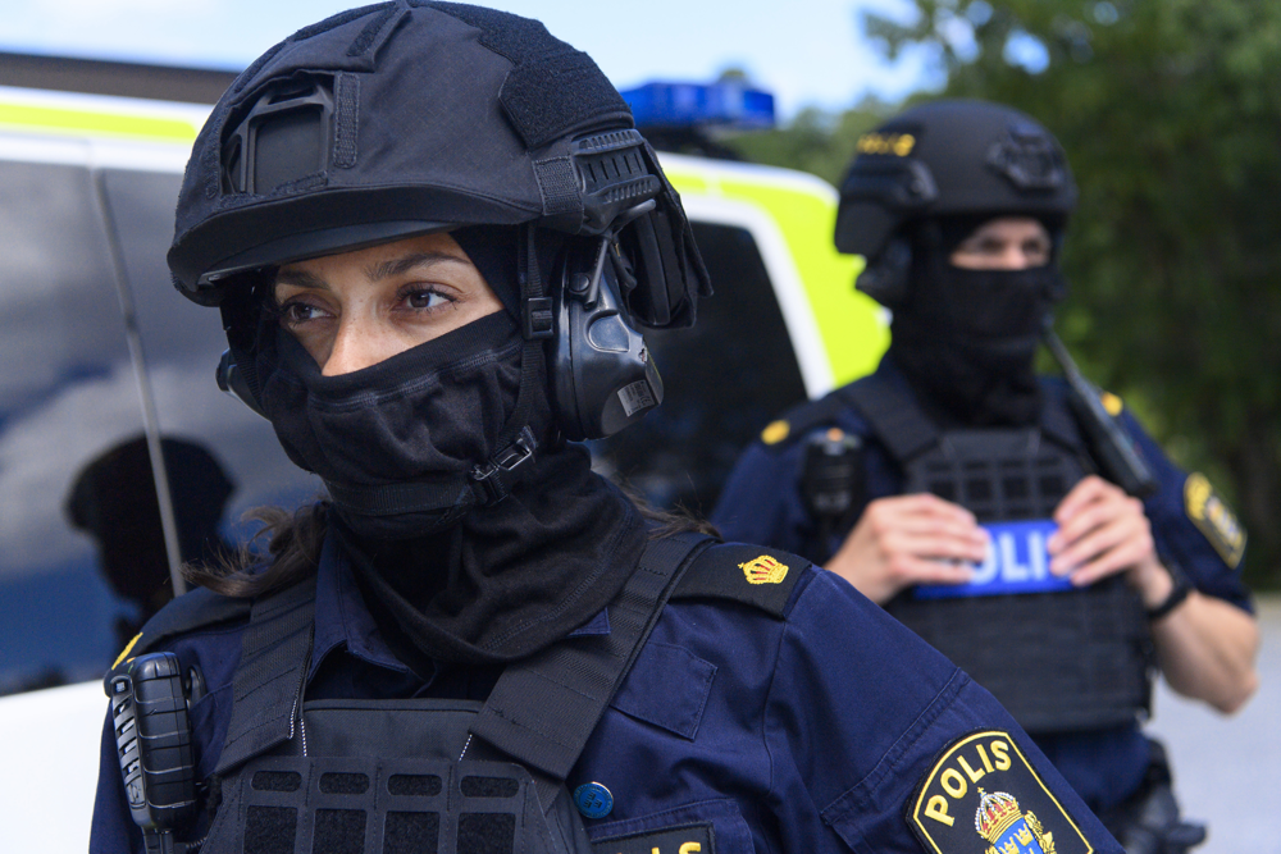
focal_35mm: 56
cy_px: 427
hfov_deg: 35.6
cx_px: 640
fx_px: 1993
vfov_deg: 24.2
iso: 640
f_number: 4.5
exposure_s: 1/6400
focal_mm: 56
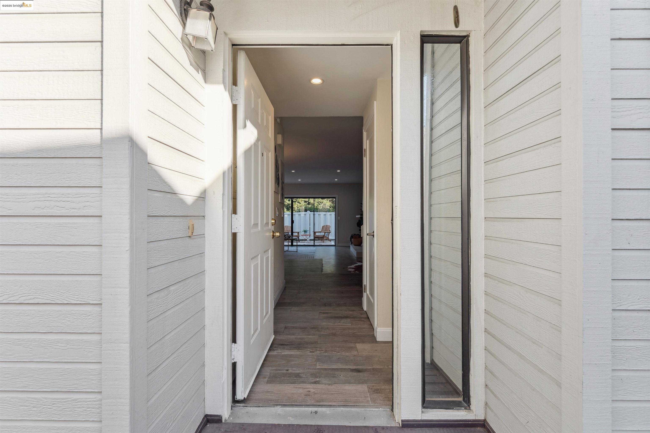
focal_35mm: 16
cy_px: 216
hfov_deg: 96.7
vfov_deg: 73.7
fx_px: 289
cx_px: 325
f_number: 8
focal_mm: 16
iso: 100
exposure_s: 1/60
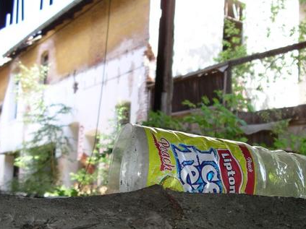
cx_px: 155
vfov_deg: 25.9
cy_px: 162
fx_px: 495
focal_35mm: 56
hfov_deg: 34.4
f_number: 2.8
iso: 64
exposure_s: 1/100
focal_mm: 7.8
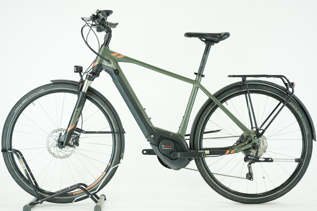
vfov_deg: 19.5
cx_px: 158
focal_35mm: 70
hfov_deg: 28.8
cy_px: 106
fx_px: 616
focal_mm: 70
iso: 2500
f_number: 5.6
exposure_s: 1/200
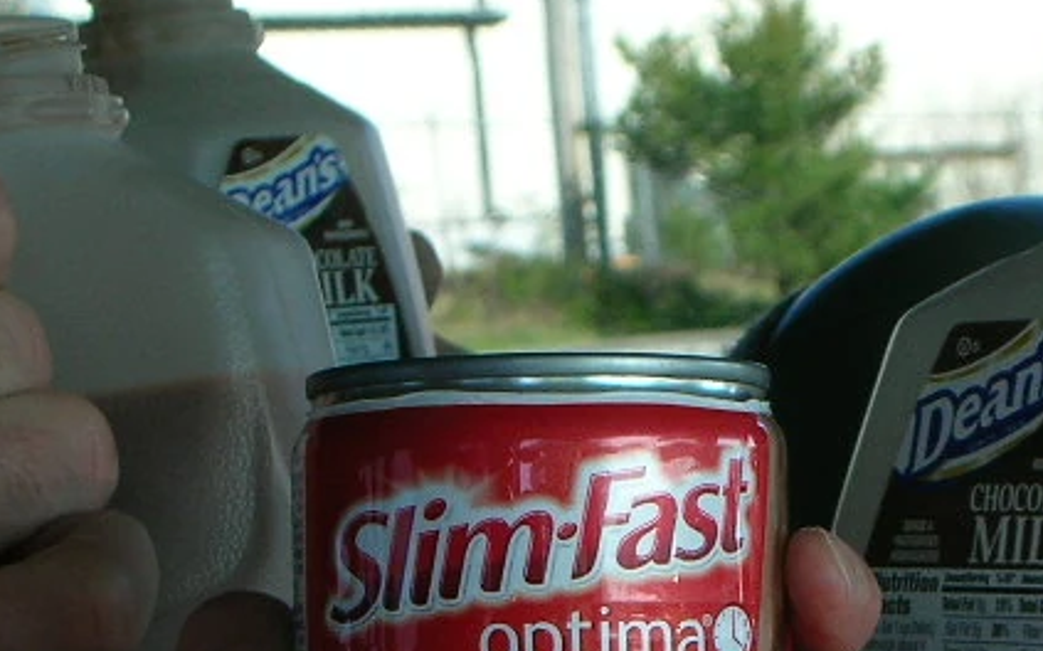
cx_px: 720
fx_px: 3864
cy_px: 584
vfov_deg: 9.6
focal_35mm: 136
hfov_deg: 15.3
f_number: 3.7
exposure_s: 1/74.2
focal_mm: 8.8
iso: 50
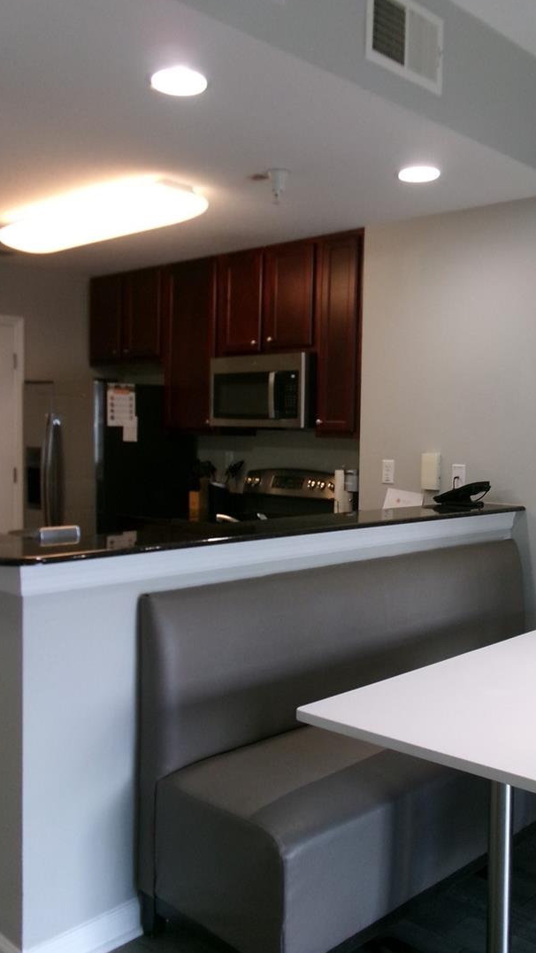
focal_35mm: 34
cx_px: 302
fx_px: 859
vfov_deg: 58.0
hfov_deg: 34.6
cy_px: 477
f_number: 3.9
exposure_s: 1/34
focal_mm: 5.1
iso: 250
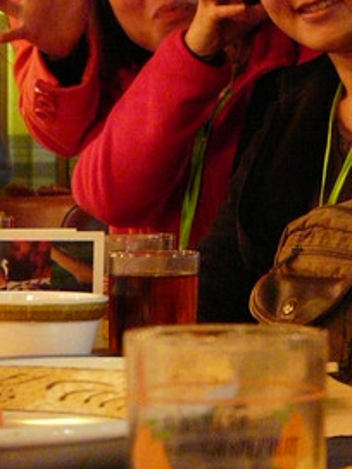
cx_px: 270
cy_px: -17
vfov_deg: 10.5
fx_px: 2535
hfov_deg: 7.9
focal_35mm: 187
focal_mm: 12.6
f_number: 3.2
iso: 800
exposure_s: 1/8
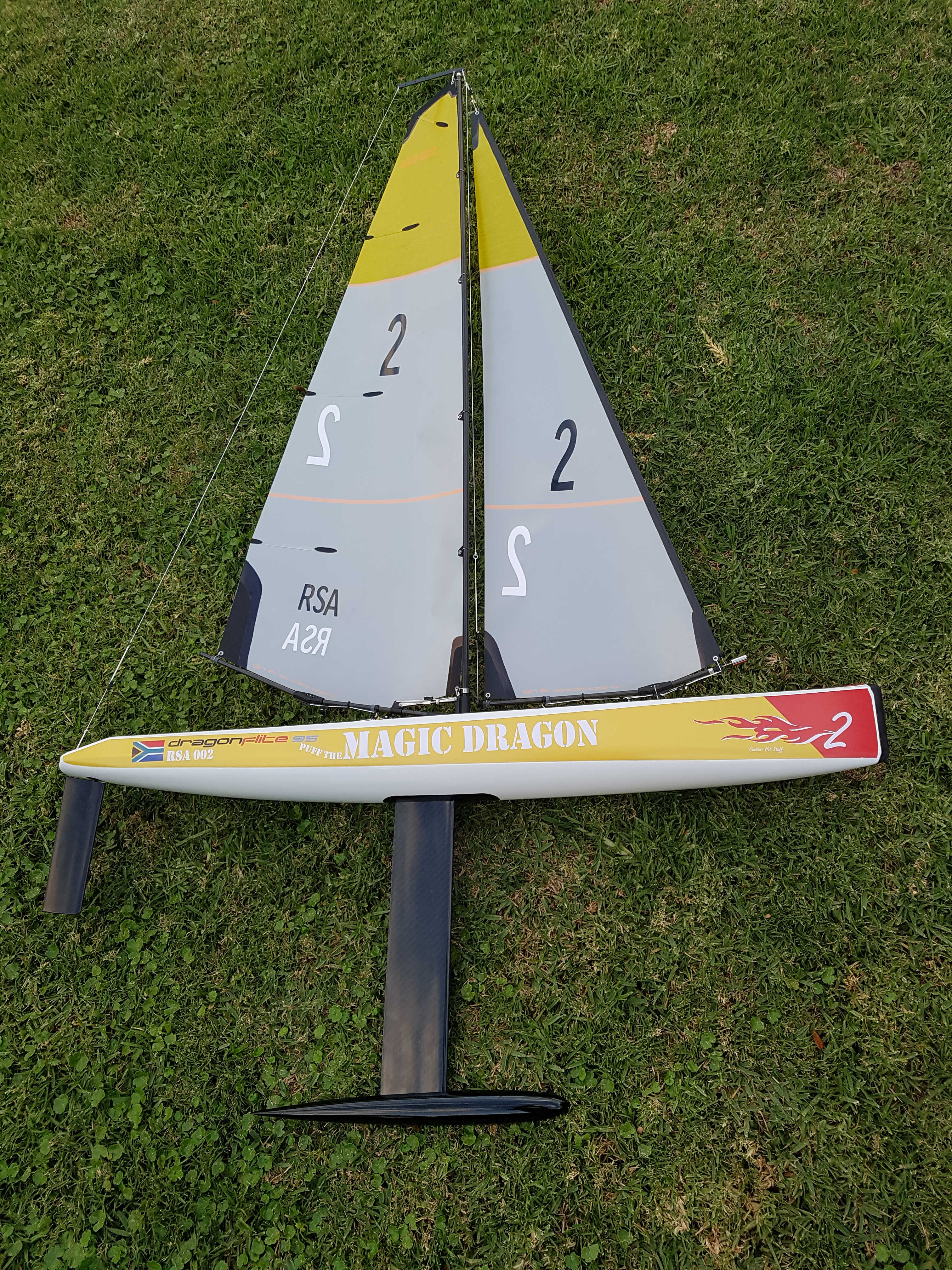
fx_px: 953
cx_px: 476
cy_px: 635
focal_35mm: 26
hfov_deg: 53.1
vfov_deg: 67.3
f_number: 1.7
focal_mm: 4.2
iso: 50
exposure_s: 1/171
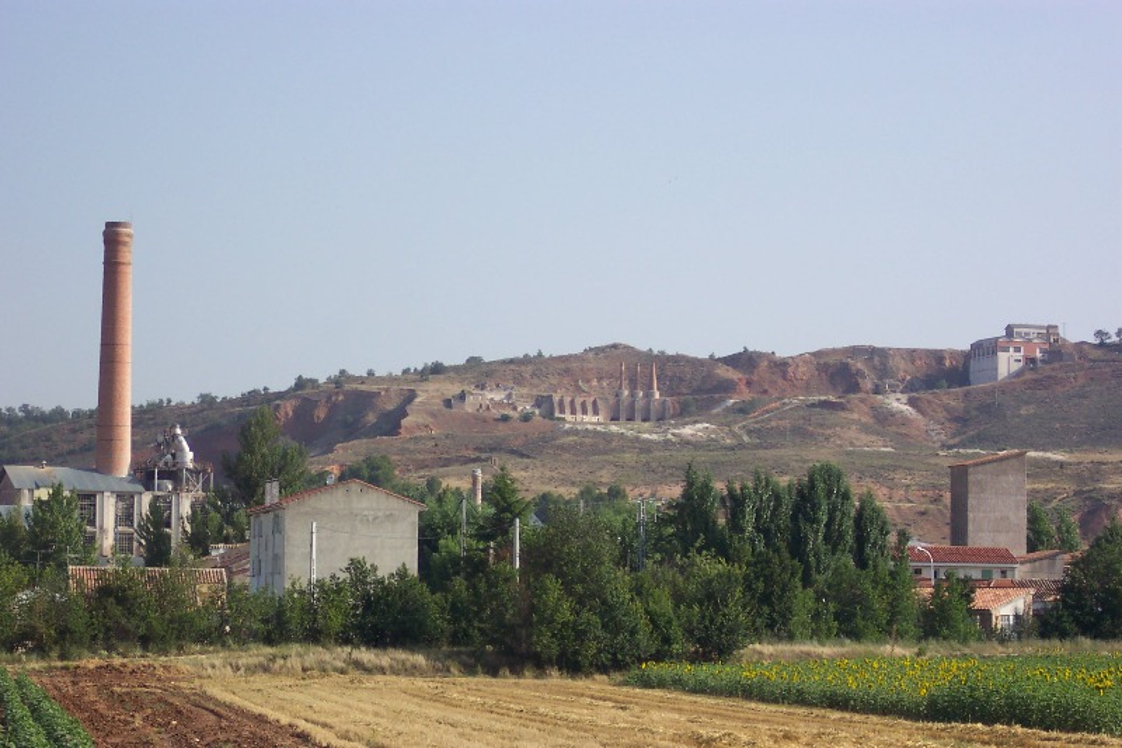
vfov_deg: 12.0
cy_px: 374
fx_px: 3552
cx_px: 561
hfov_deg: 18.0
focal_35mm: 114
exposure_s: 1/700
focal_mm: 24
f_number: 4.8
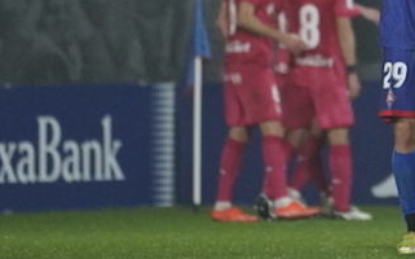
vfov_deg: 0.9
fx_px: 15651
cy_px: 14
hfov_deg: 1.5
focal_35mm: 1385
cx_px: 411
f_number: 5.6
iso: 6400
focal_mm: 400
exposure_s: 1/800
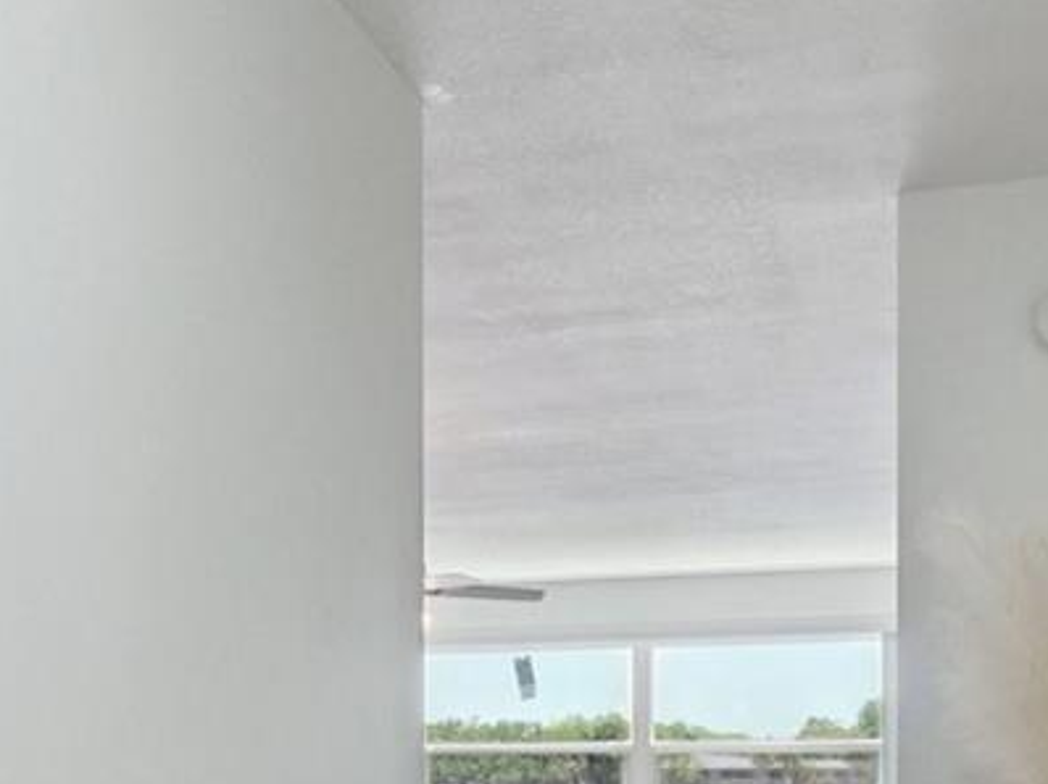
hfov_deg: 32.4
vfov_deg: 24.0
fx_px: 1755
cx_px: 226
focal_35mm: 58
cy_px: 802
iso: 400
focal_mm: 10
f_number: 8
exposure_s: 1/30
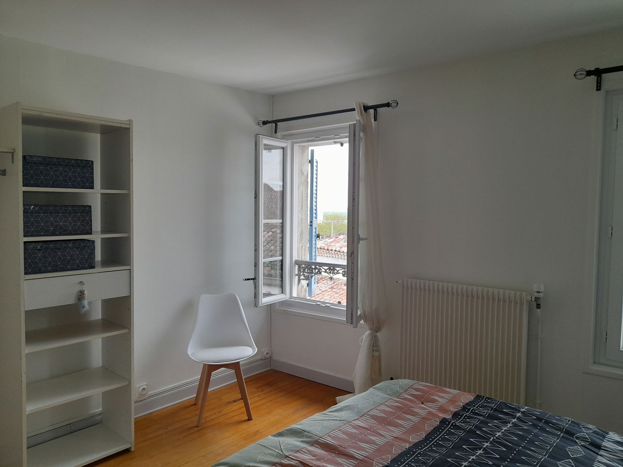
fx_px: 450
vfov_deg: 54.9
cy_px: 234
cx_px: 312
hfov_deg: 69.4
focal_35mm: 25
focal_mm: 4.6
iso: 100
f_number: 2
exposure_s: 1/50
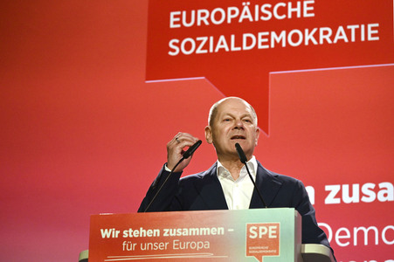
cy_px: 131
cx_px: 197
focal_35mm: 120
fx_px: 1312
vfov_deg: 11.4
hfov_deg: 17.1
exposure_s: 1/320
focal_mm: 120
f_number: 5.6
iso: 6400
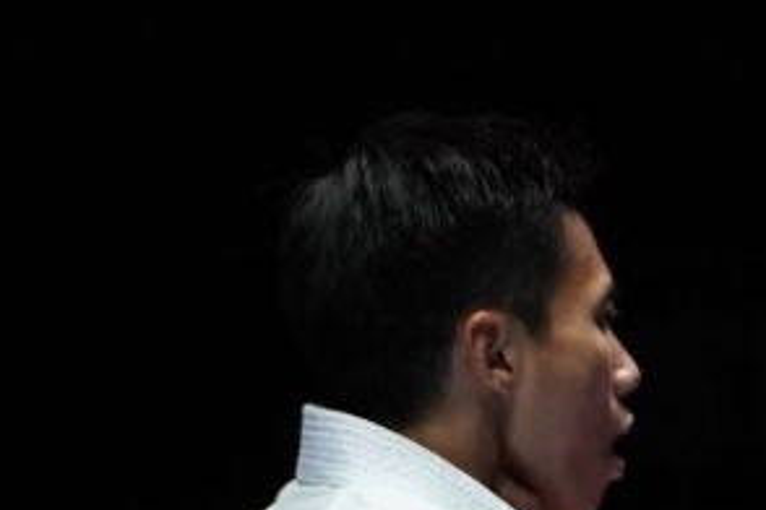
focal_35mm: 900
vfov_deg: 1.5
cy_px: 1142
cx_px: 1212
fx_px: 19149
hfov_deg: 2.3
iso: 1600
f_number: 2.8
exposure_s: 1/500
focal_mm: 147
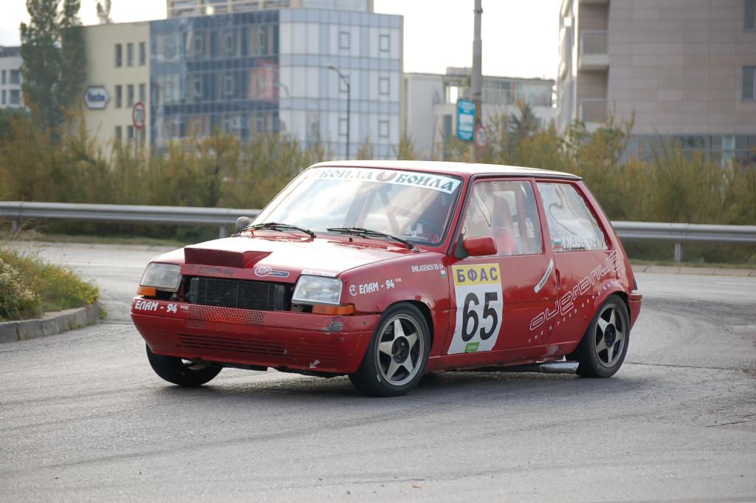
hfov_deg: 15.9
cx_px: 378
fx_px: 2707
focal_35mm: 129
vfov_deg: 10.6
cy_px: 252
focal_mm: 86
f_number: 4.5
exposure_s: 1/800
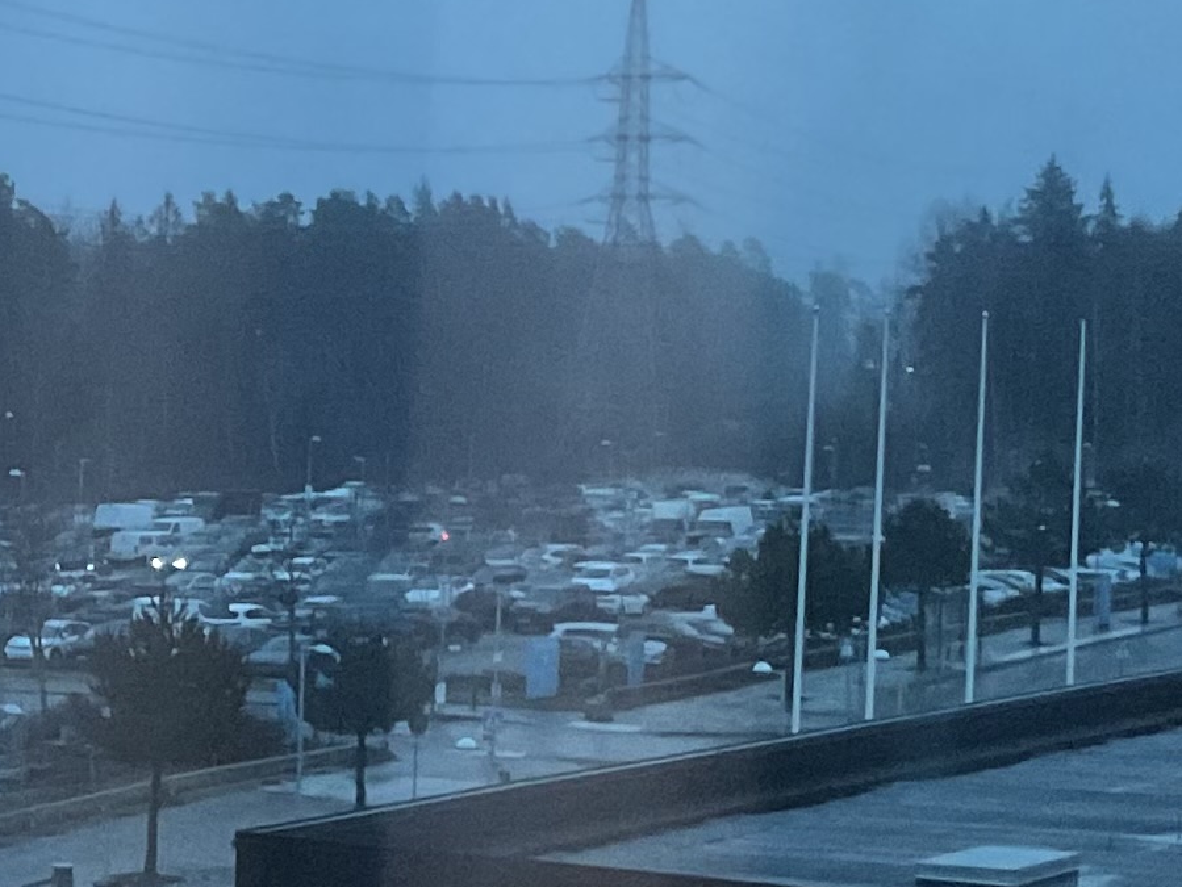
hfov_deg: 14.8
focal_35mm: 130
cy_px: 519
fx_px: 4441
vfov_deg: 11.4
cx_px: -138
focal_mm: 3
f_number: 1.8
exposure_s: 1/30
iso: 320
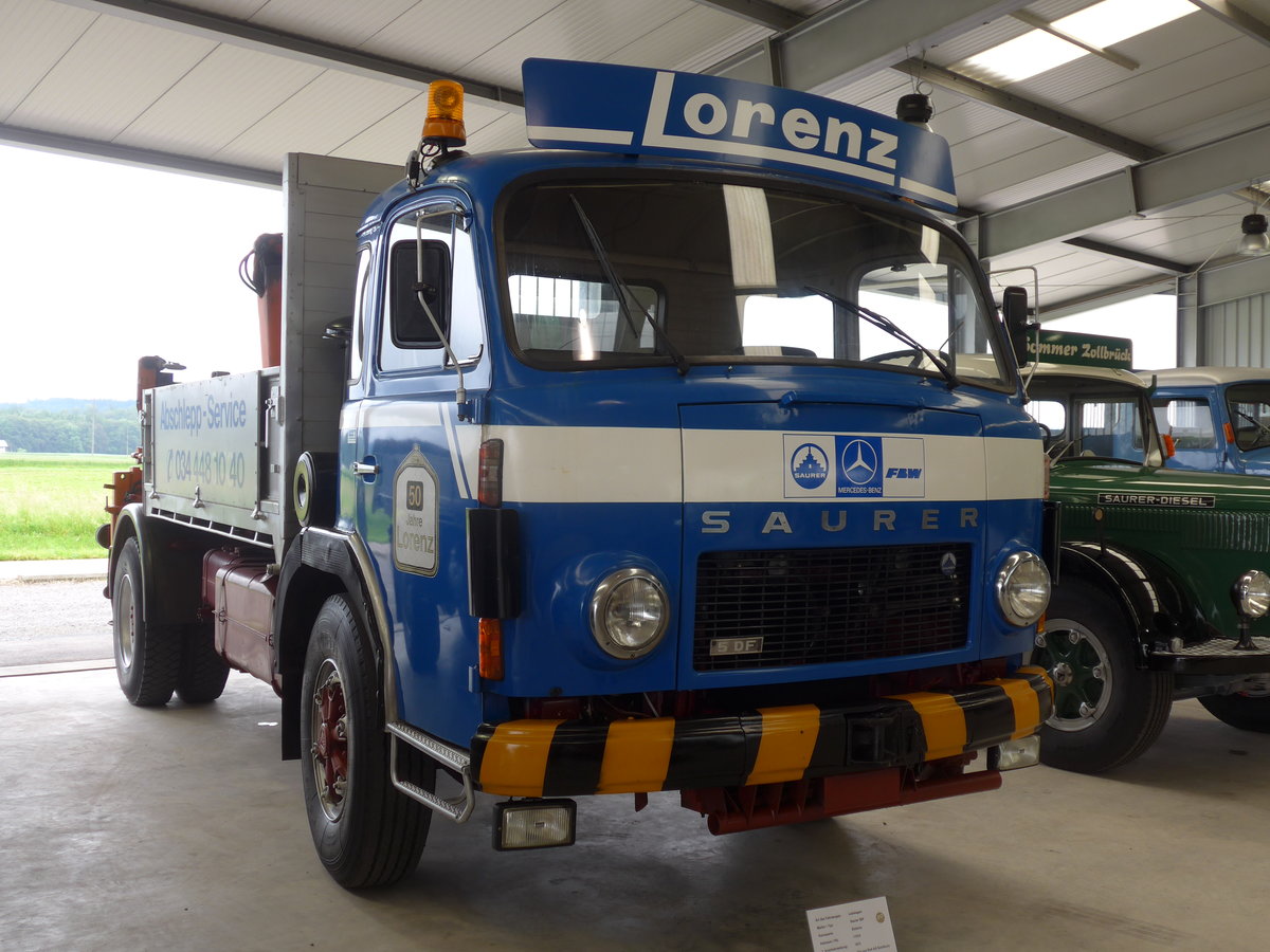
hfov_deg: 51.4
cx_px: 635
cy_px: 476
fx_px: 1321
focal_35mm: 36
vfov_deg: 39.7
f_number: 2.4
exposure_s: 1/125
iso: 80
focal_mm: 7.5
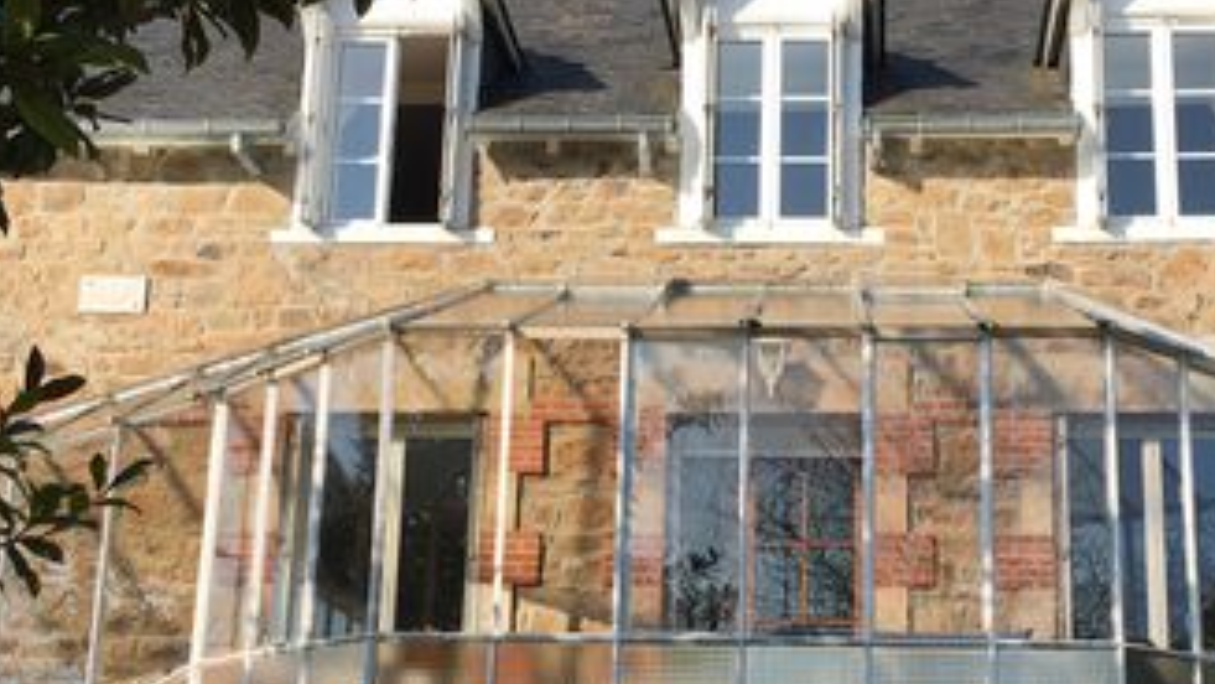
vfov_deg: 20.7
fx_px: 1869
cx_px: 717
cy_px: 383
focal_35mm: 58
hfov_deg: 35.9
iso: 25
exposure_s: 1/1425
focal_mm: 4.15
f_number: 2.2
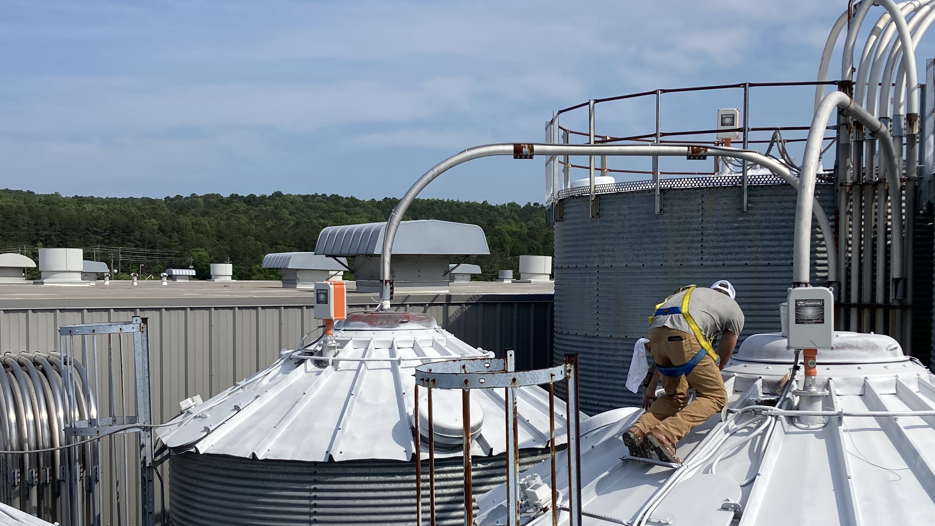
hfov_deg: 42.0
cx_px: 518
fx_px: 1215
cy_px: 364
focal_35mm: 49
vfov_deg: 24.3
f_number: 1.8
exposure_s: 1/3745
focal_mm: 3.99
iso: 20
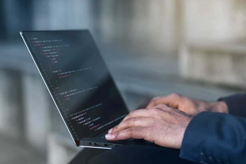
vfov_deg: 16.1
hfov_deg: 23.9
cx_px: 123
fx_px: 581
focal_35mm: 85
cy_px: 82
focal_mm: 85
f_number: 2.8
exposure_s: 1/3200
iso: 160
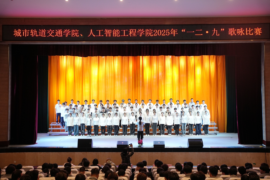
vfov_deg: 33.1
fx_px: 303
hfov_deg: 48.0
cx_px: 135
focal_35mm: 40
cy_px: 90
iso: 2500
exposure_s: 1/160
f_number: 4
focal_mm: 40.4
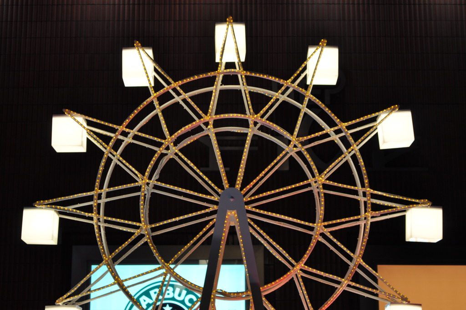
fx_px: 931
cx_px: 233
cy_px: 155
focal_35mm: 72
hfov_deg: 28.1
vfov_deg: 18.9
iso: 400
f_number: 5.3
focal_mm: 48
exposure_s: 1/80
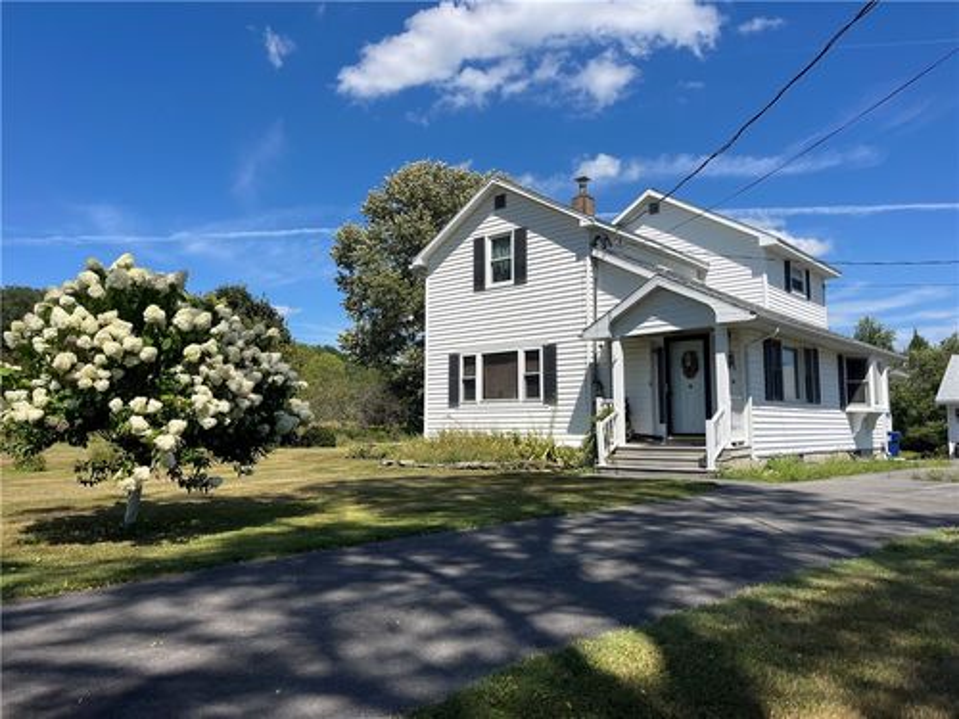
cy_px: 360
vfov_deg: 53.1
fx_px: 720
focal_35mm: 26
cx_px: 480
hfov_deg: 67.3
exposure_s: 1/3876
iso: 50
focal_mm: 5.1
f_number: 1.6
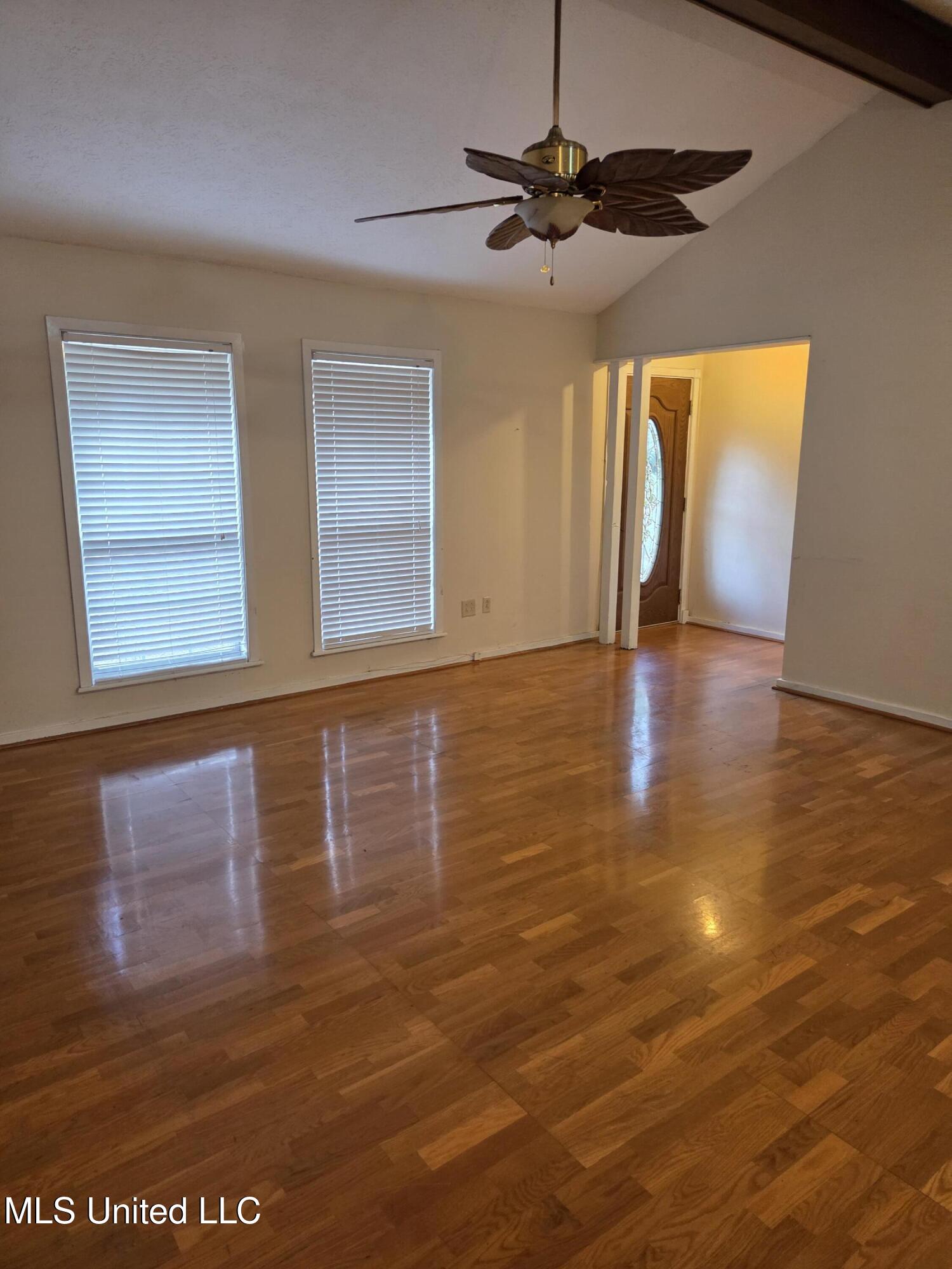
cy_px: 634
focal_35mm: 23
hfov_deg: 58.9
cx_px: 476
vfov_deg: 73.9
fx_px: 843
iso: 400
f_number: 1.8
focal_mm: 5.4
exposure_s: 1/120
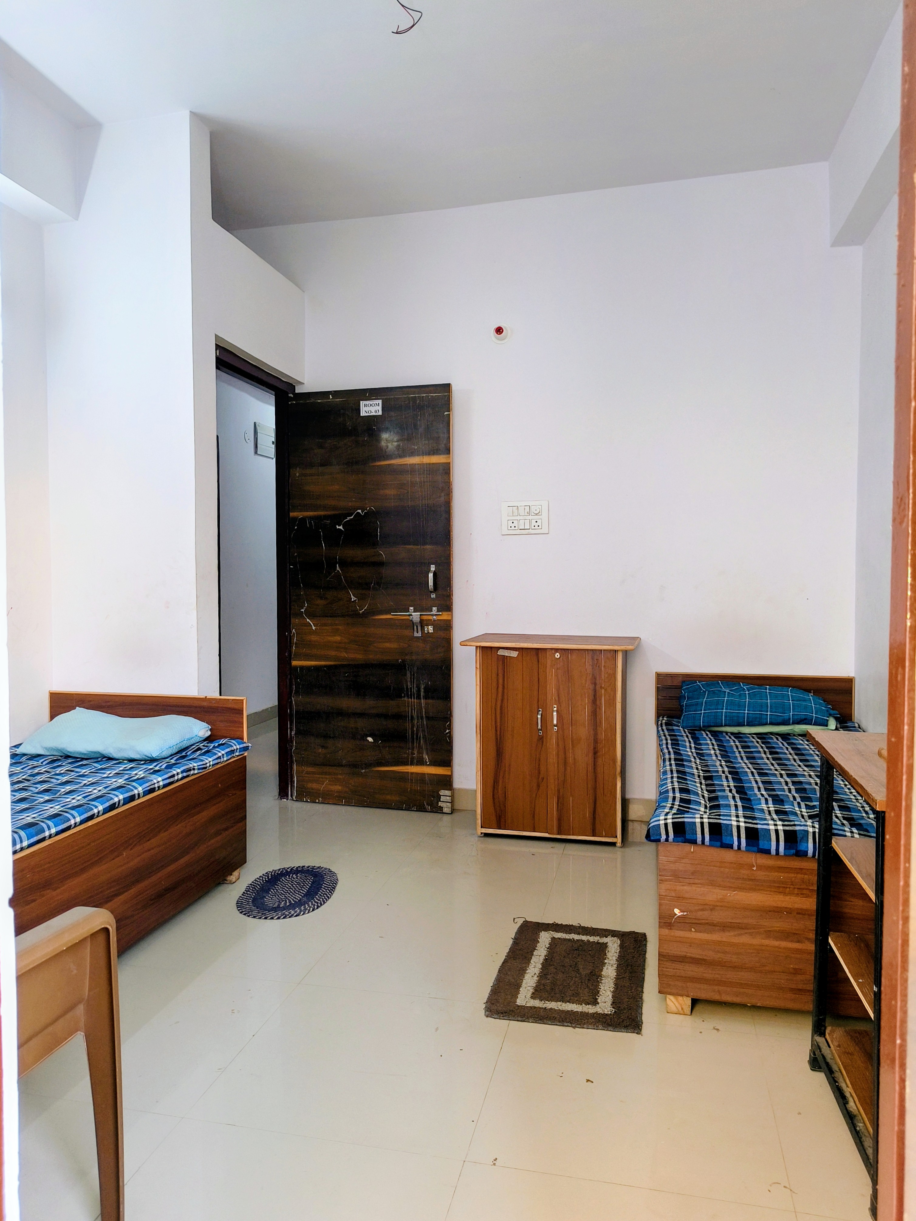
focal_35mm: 24
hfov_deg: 56.8
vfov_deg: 71.6
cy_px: 610
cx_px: 458
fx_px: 847
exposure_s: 1/100
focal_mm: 5.56
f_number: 1.8
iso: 441
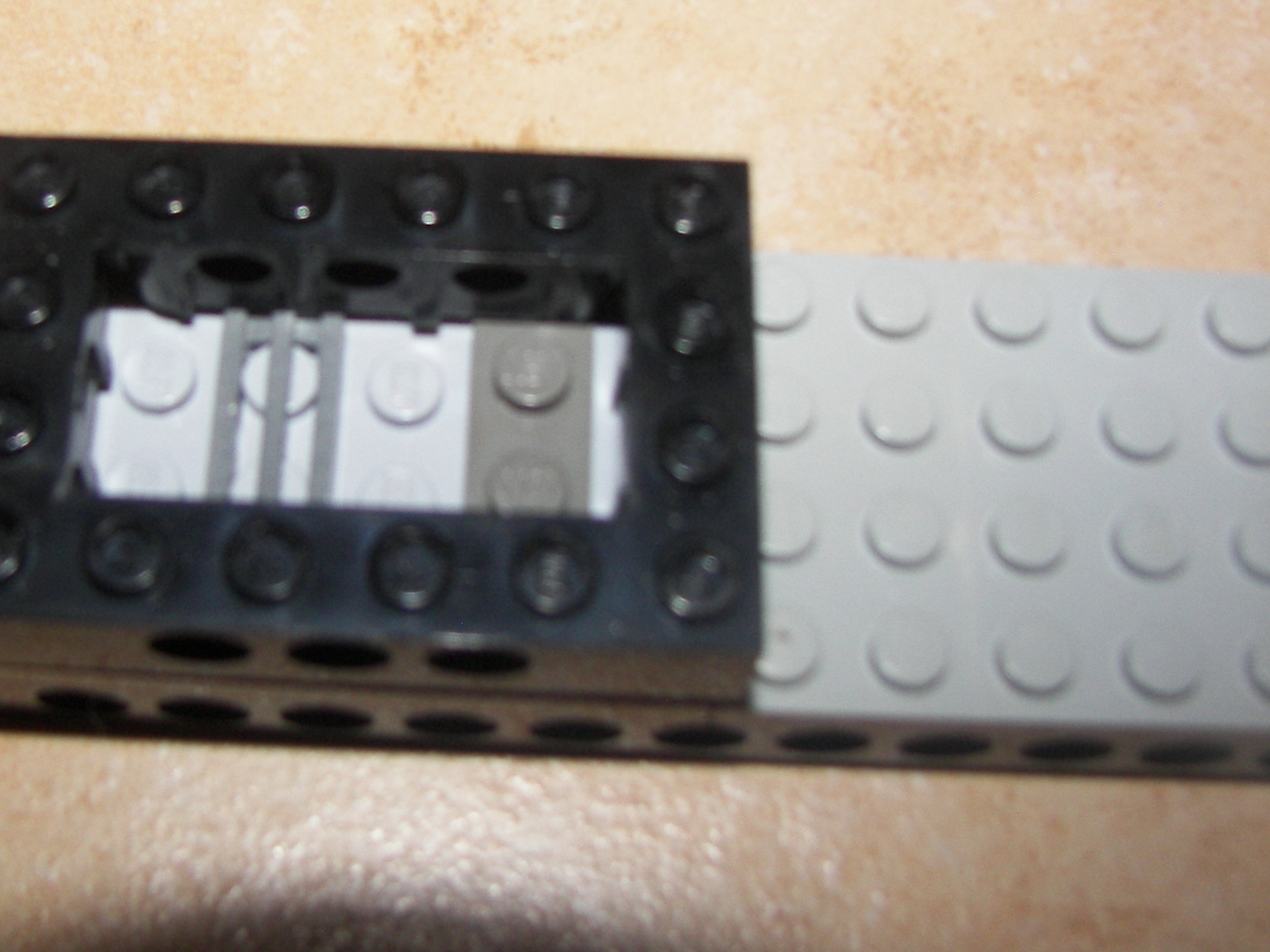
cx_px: 375
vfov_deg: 28.5
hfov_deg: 36.9
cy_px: 381
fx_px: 1871
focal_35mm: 51
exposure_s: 1/30
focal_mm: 6
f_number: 2.8
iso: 100
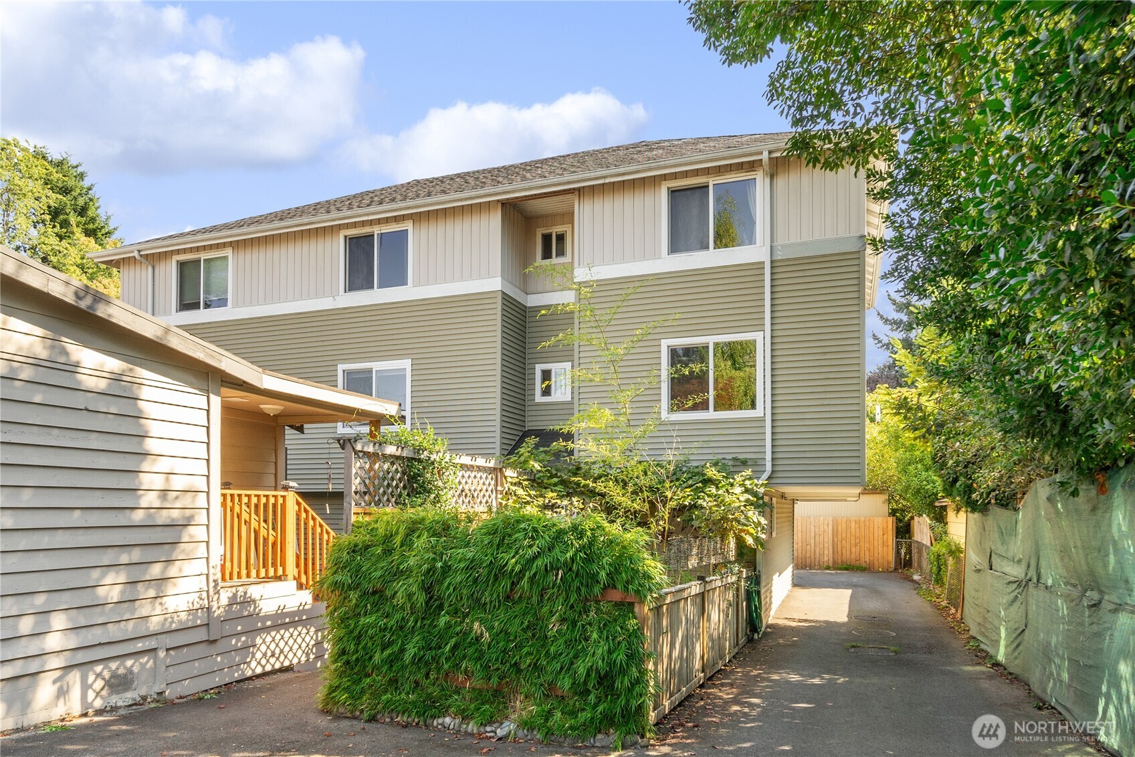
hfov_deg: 81.2
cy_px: 378
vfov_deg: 59.5
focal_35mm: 21
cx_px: 568
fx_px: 662
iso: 200
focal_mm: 14
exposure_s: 1/100
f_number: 8
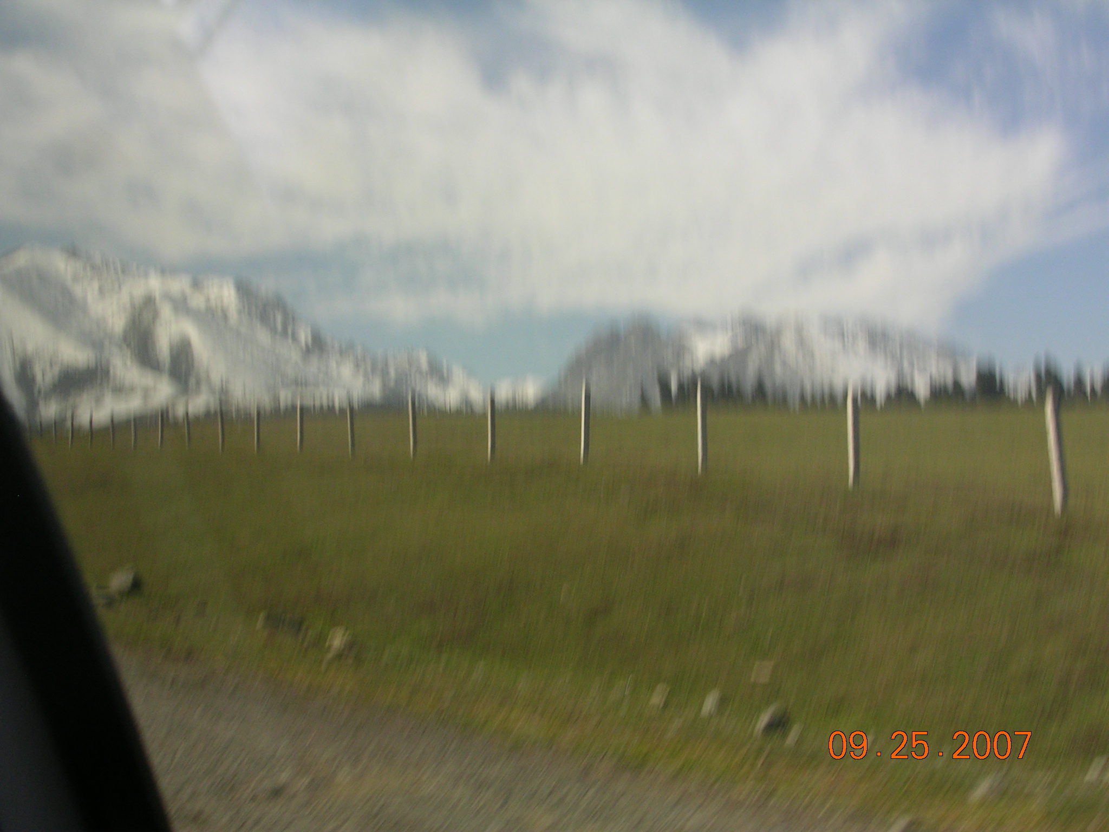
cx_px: 554
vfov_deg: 24.4
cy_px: 416
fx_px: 1922
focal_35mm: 60
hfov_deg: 32.2
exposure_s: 1/104
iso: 50
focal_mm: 9.1
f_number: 3.4
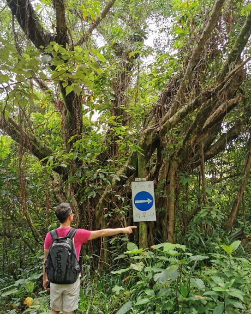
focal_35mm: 31
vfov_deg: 56.9
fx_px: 288
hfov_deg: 47.1
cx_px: 123
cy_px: 180
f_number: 1.6
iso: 50
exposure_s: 1/299
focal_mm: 5.56
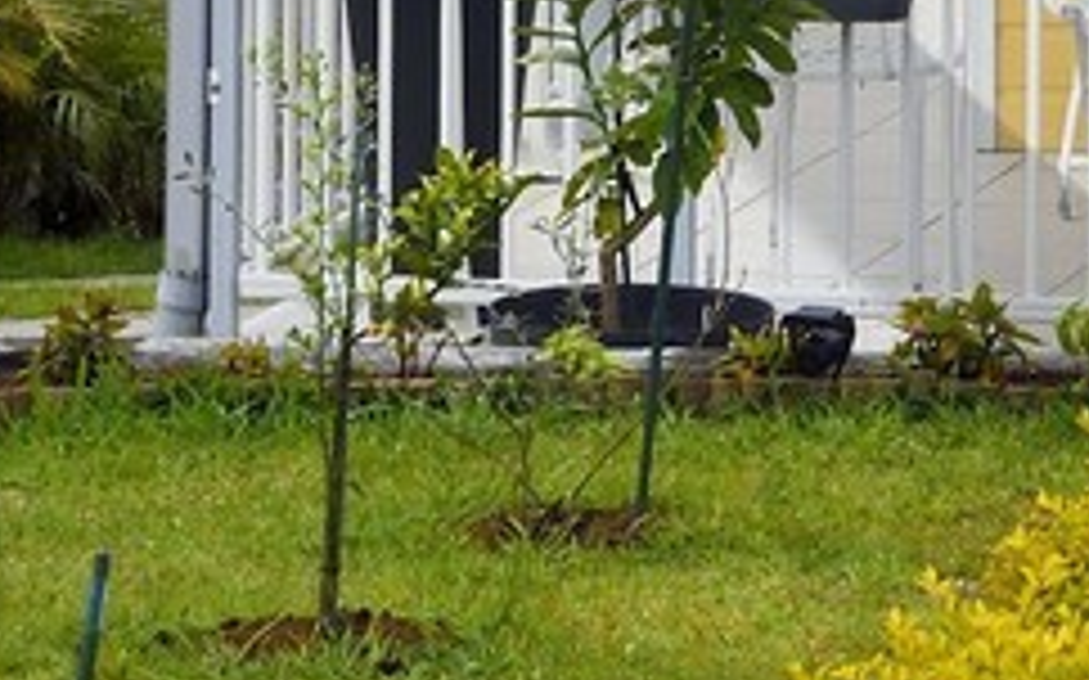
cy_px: -1117
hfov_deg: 6.1
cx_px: 2092
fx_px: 9997
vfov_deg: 3.8
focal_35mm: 337
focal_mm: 50
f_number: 11
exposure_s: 1/250
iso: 200
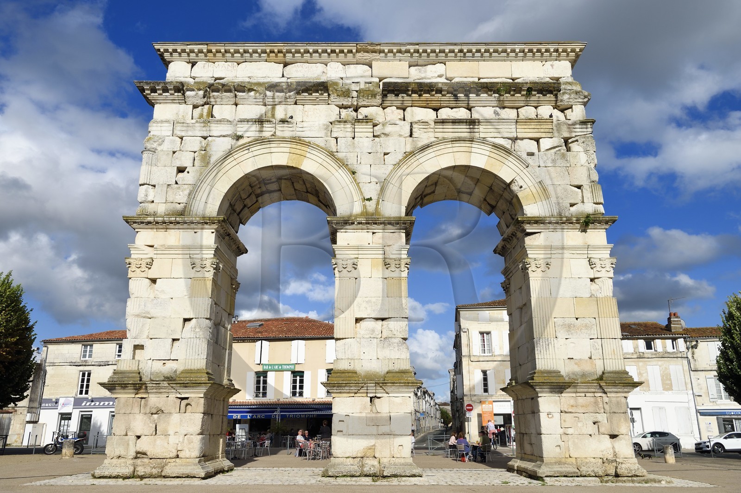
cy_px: 246
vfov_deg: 44.9
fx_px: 597
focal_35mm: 29
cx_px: 370
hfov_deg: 63.7
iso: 200
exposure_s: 1/1000
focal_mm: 29
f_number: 9
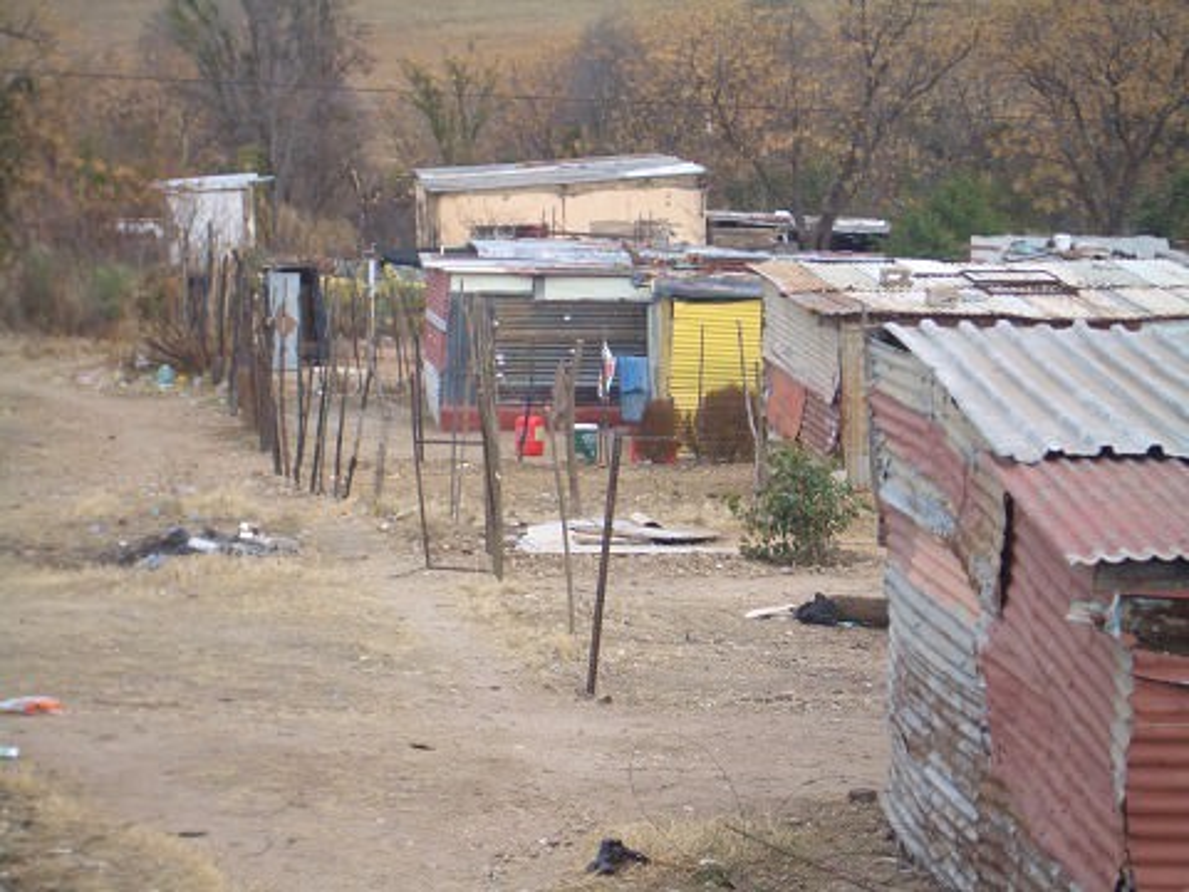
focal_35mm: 105
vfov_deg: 14.1
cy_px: 446
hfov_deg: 18.7
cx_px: 594
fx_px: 3607
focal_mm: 17.4
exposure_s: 1/100
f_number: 4.8
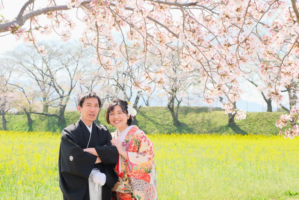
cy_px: 100
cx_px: 150
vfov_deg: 23.0
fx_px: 490
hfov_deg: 33.9
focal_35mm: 59
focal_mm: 39.3
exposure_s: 1/250
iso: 800
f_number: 8
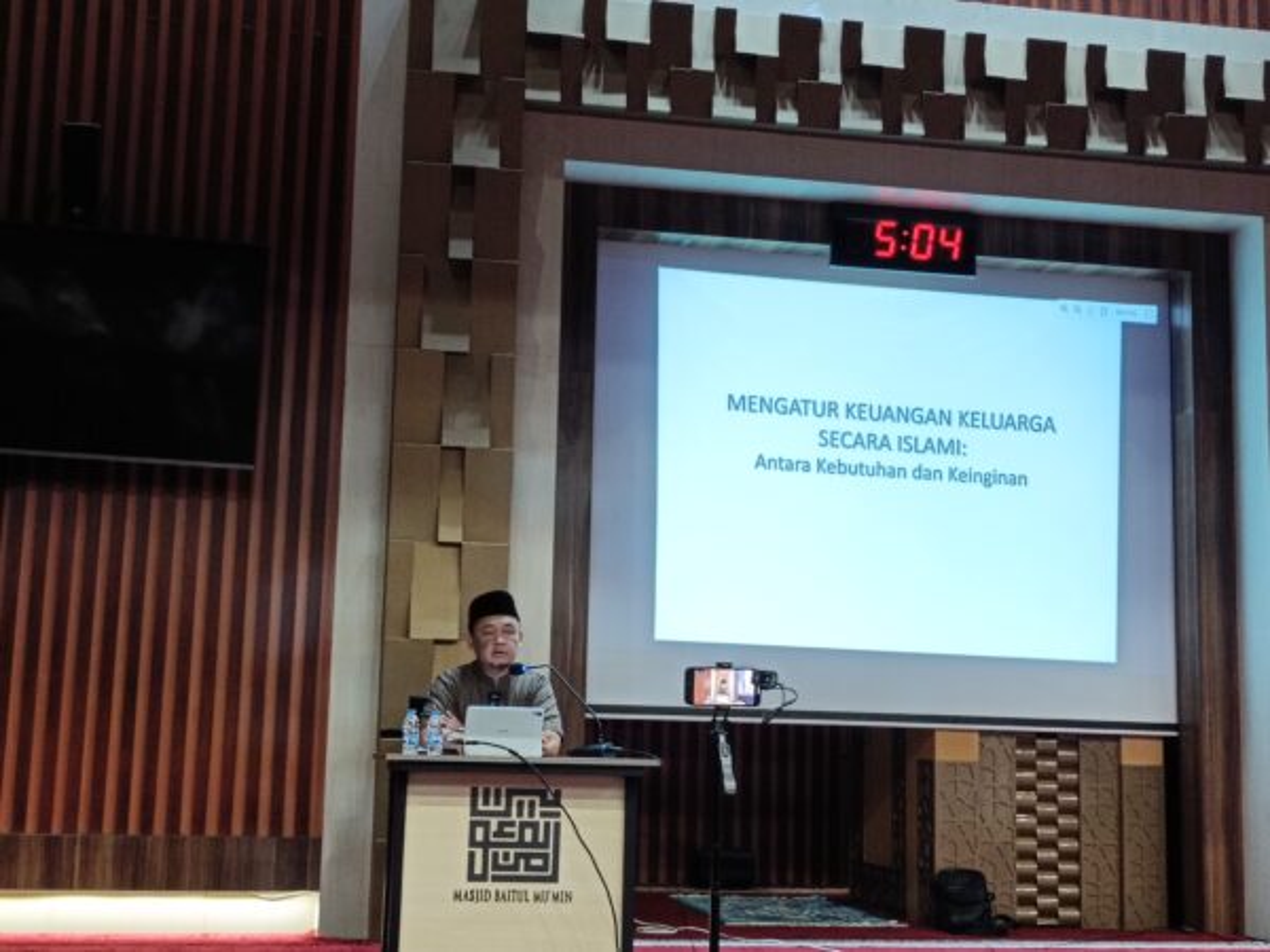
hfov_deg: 38.2
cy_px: 476
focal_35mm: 50
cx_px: 635
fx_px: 1834
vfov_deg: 29.1
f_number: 1.7
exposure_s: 1/60
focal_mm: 4.7
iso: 800
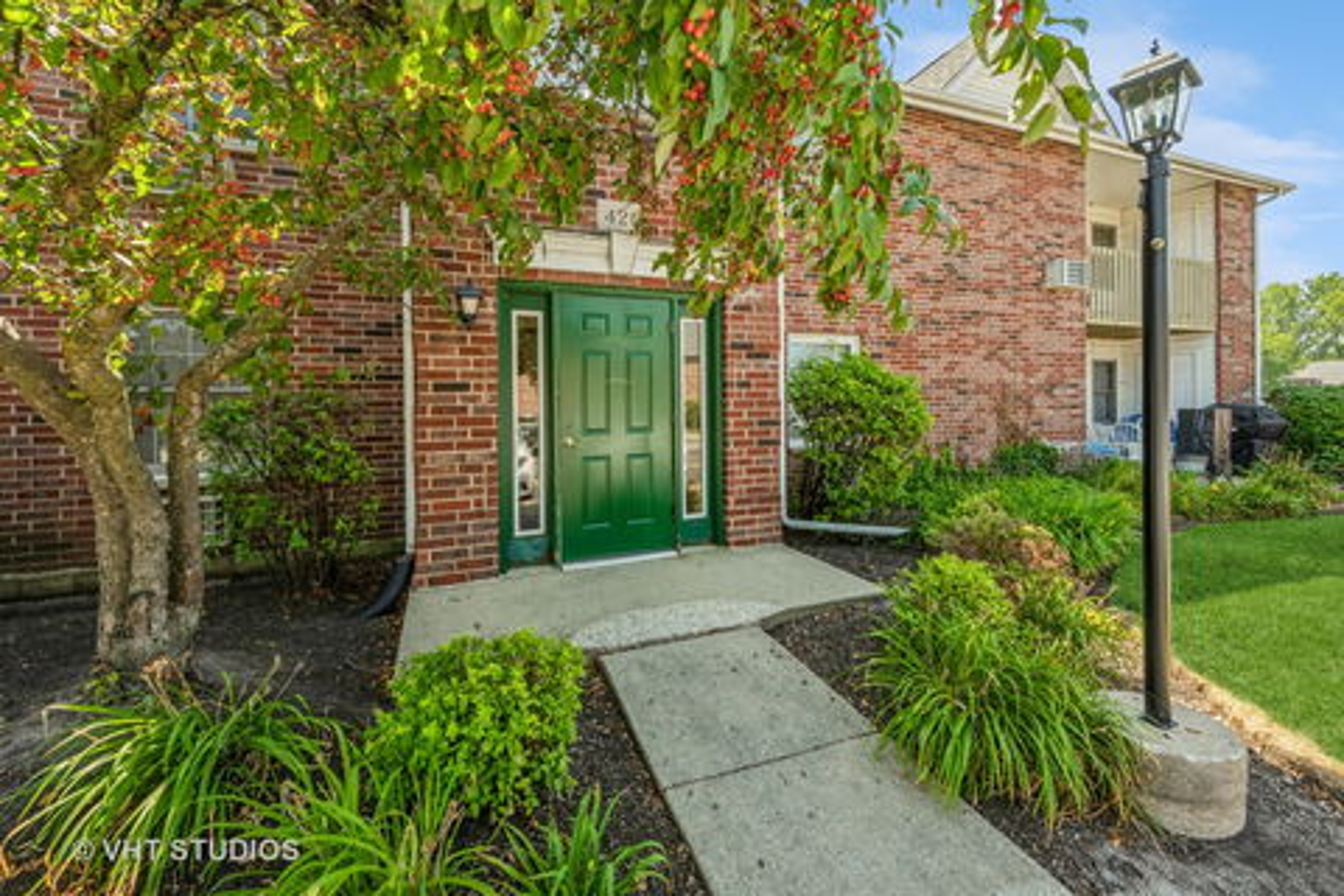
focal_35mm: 14
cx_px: 672
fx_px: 523
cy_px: 448
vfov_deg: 81.2
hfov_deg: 104.3
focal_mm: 14
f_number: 8
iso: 200
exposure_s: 1/125
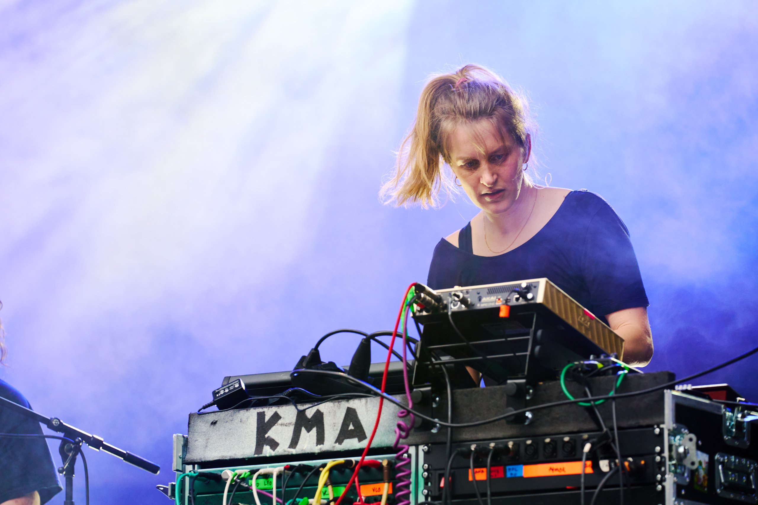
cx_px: 379
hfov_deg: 12.1
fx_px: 3579
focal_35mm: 170
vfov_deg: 8.1
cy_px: 252
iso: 800
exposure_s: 1/320
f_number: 4
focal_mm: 170
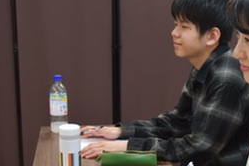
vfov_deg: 17.3
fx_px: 539
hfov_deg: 25.9
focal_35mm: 78
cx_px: 156
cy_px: 138
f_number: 2.8
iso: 800
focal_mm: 24
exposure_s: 1/160
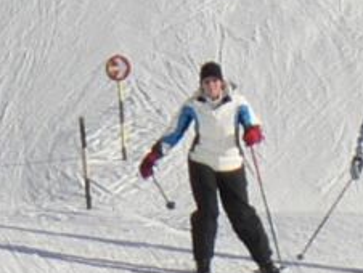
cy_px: 119
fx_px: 1428
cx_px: 265
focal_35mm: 136
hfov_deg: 14.4
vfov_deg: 10.9
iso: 64
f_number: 5.6
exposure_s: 1/400
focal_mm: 15.2
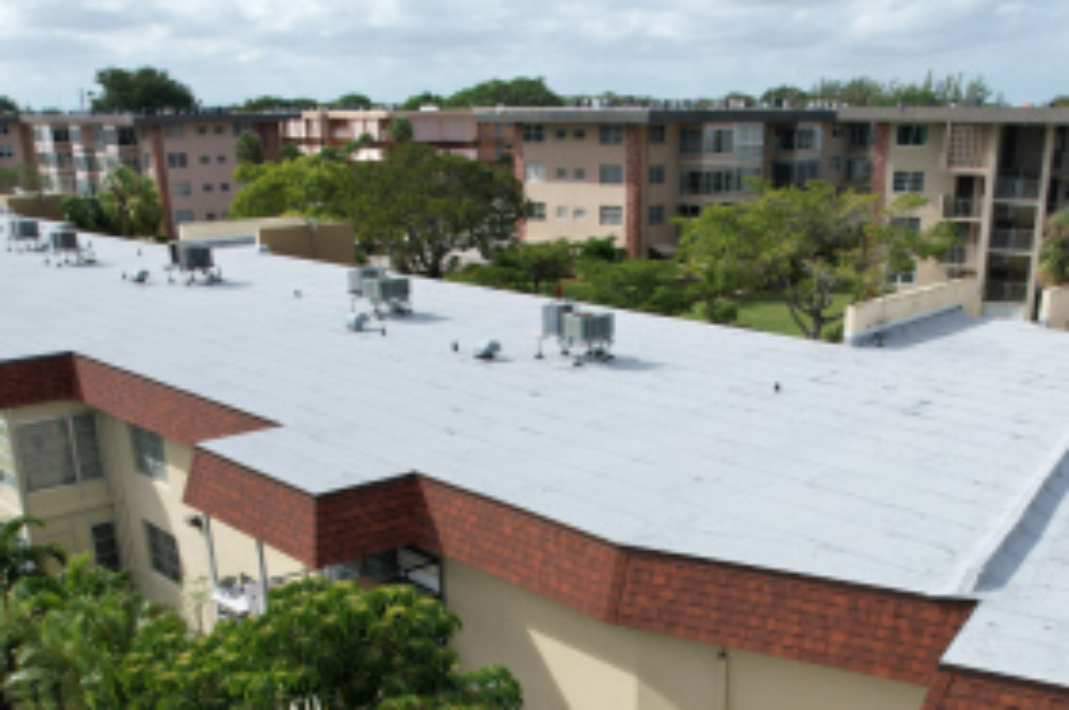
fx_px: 1186
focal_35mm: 40
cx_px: 590
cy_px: 643
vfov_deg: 31.7
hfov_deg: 48.4
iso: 100
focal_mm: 8.38
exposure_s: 1/1600
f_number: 2.8
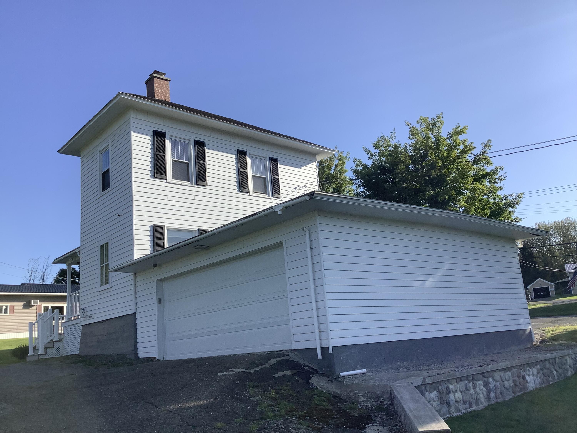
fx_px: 517
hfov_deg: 58.4
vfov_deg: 45.4
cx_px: 288
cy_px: 216
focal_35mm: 31
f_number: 2.4
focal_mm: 3.3
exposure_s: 1/1199
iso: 25
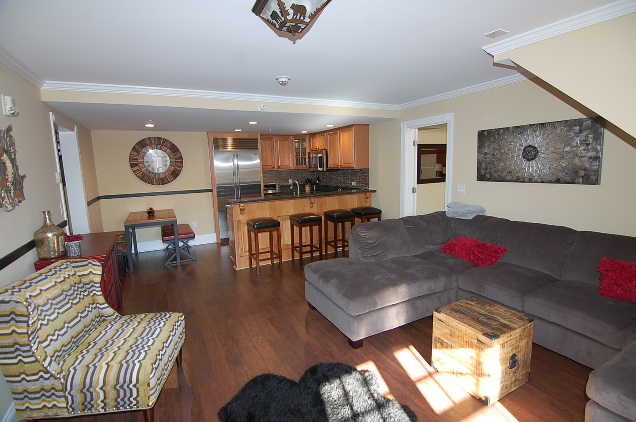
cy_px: 211
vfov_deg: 71.9
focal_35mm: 16
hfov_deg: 95.0
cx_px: 318
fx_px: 291
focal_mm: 11
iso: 400
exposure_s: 1/60
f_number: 4
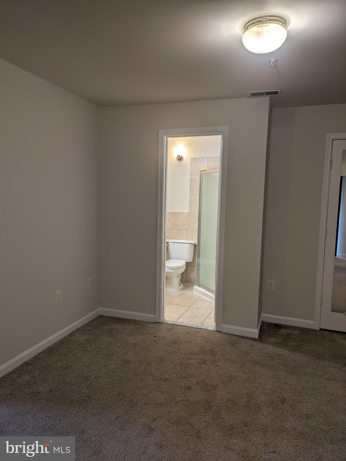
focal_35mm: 25
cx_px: 173
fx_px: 333
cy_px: 230
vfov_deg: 69.4
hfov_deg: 54.9
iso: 55
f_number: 1.89
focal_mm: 5.43
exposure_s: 1/40
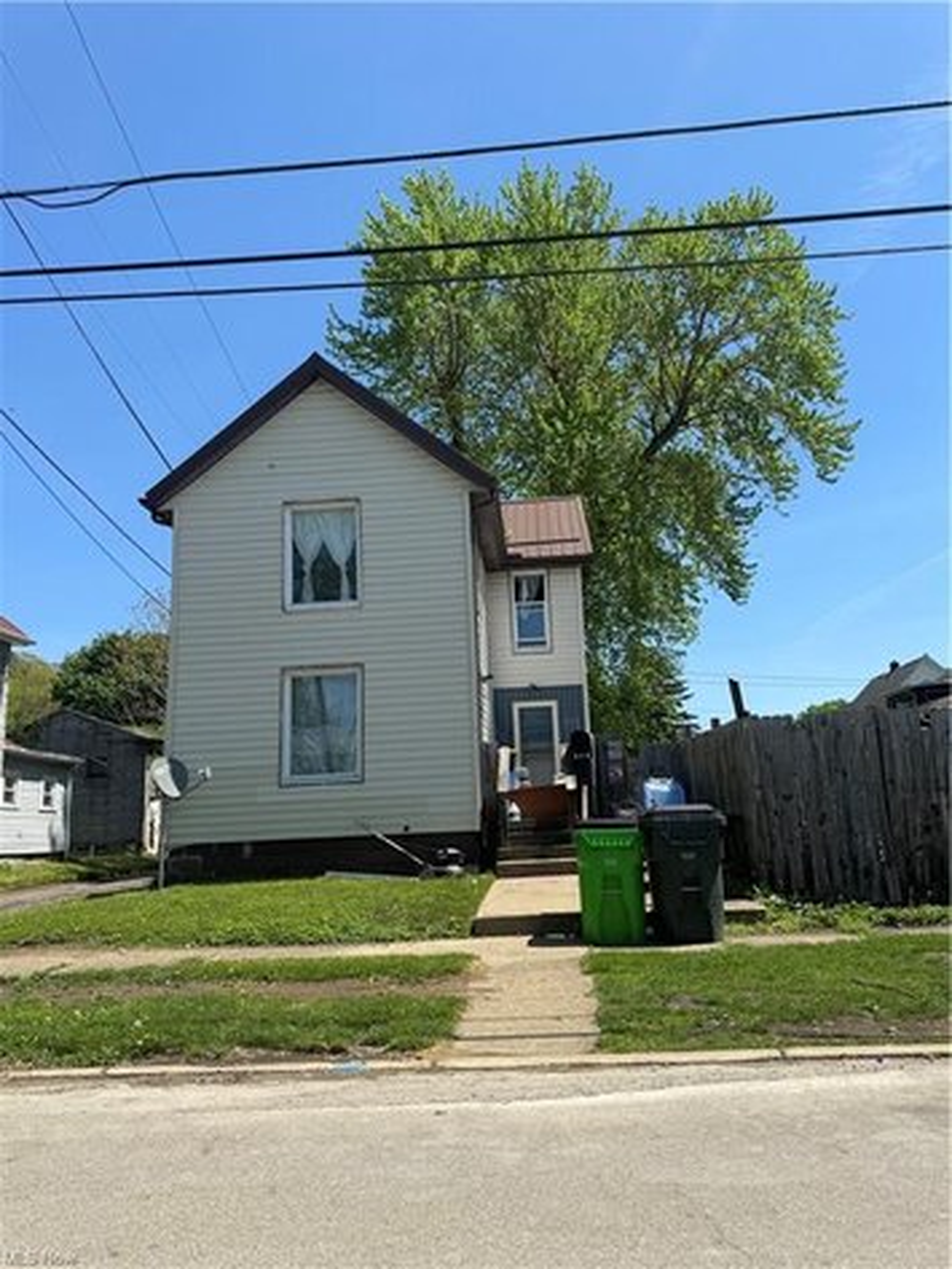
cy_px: 634
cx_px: 476
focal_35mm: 24
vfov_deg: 71.6
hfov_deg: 56.8
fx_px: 880
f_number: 1.78
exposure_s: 1/2959
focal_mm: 6.76
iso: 80
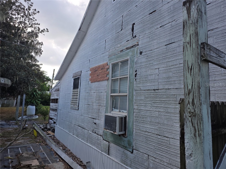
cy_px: 84
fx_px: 150
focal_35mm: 23
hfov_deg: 73.9
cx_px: 113
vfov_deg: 58.9
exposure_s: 1/377
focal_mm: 6.25
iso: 12
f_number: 1.7
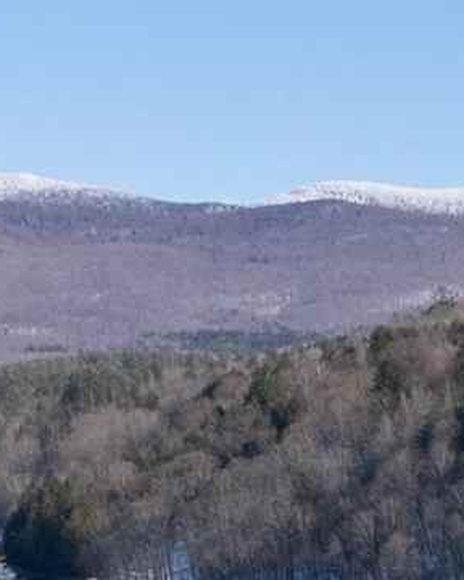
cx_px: 548
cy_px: 1403
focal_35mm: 176
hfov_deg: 8.7
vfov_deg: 9.7
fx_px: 3021
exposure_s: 1/200
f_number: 2.8
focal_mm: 8.38
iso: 150
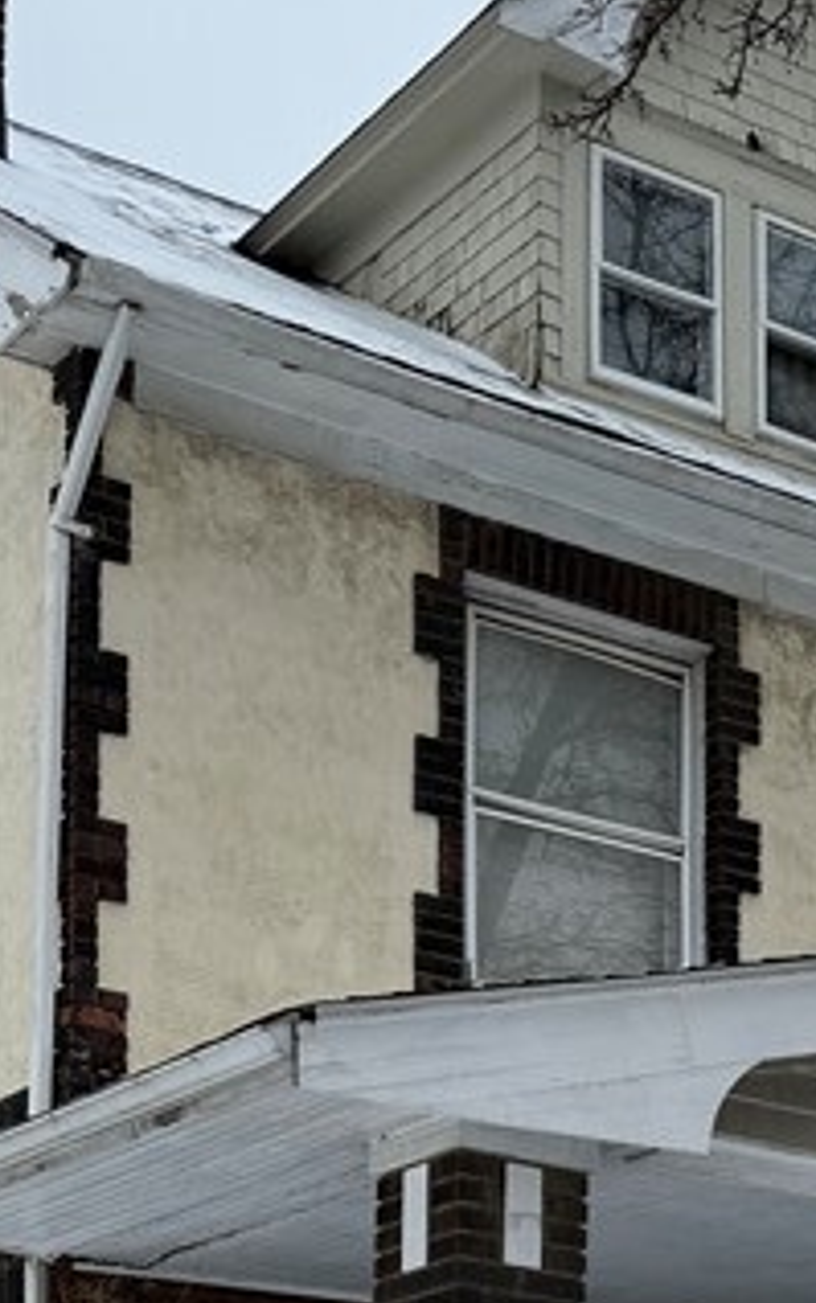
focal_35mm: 82
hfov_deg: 15.9
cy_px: 1614
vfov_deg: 22.9
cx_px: 607
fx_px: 2915
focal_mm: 6.76
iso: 80
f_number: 1.78
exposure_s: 1/1493
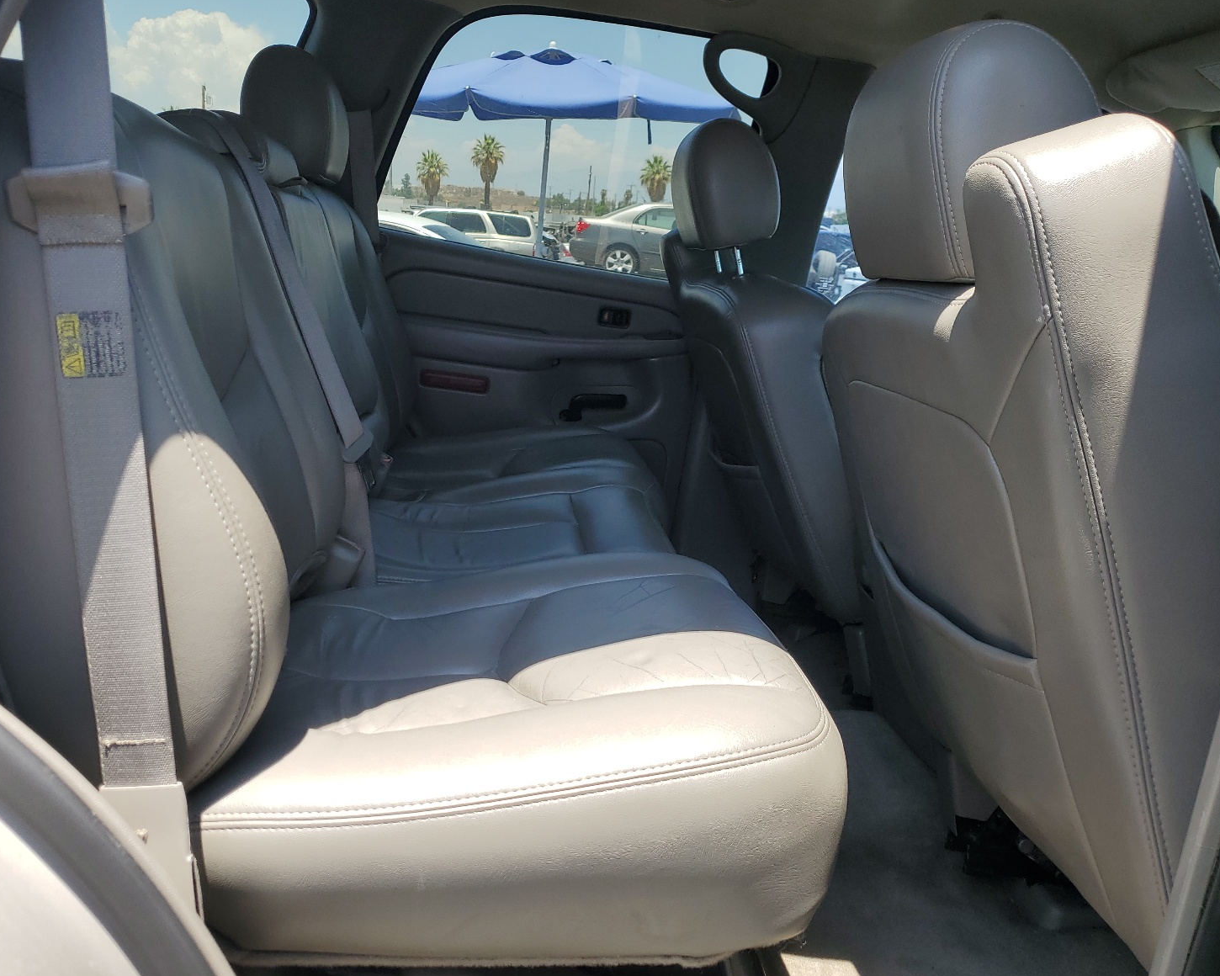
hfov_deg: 62.2
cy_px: 496
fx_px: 1011
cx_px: 586
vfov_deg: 51.5
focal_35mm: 28
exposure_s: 1/833
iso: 50
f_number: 1.5
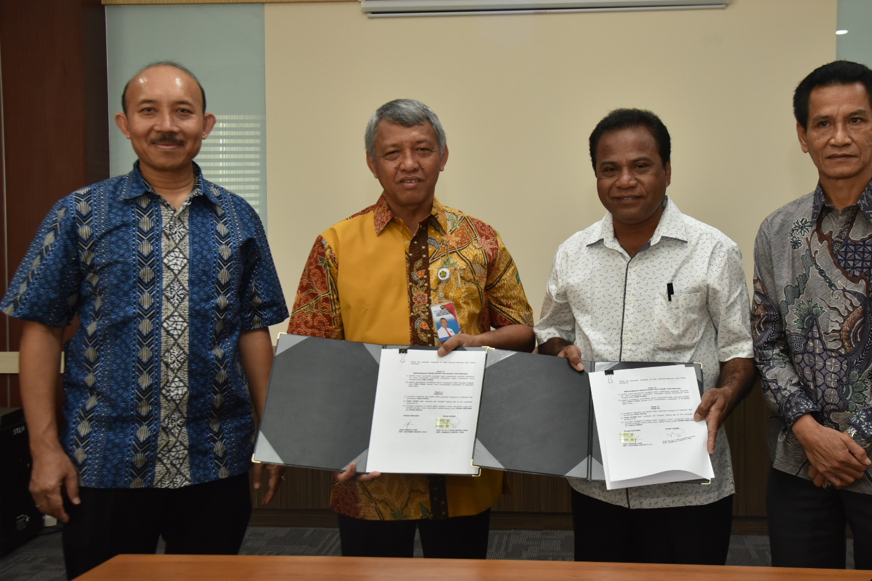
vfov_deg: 33.4
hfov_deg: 48.3
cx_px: 492
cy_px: 257
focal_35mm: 40
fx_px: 969
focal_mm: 35
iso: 2000
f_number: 5.6
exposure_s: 1/100
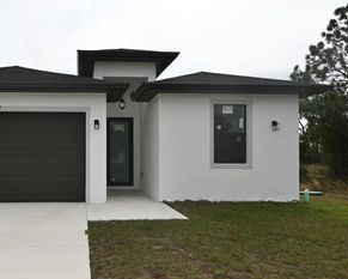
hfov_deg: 57.5
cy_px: 151
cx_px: 88
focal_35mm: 29
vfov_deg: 49.9
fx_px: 299
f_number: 8
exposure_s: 1/500
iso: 100
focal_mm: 18
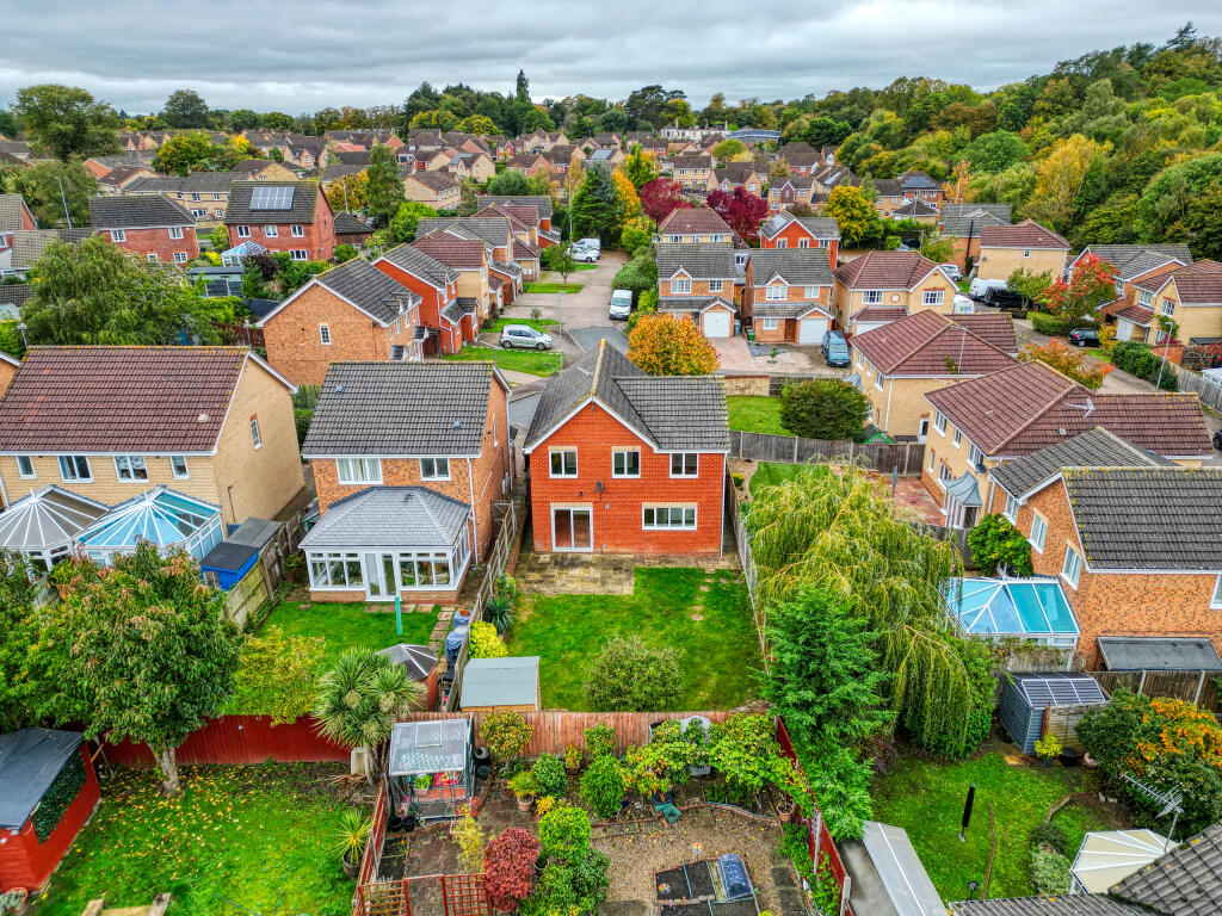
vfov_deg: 56.8
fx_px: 847
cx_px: 611
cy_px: 458
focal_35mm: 24
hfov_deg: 71.6
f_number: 1.7
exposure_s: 1/500
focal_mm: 6.7
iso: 150
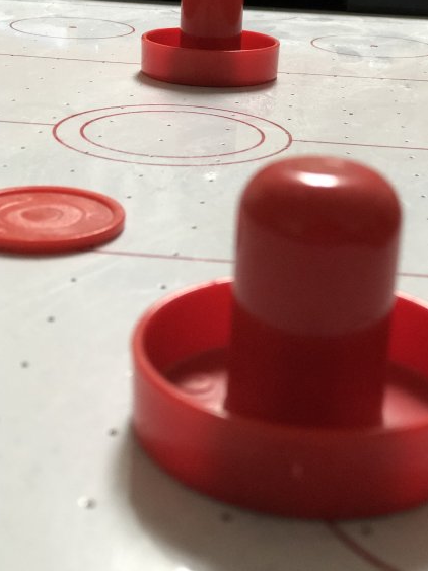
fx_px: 1022
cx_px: 213
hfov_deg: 23.6
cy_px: 266
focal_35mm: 62
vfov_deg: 31.2
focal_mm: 6.6
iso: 320
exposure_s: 1/30
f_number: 2.8
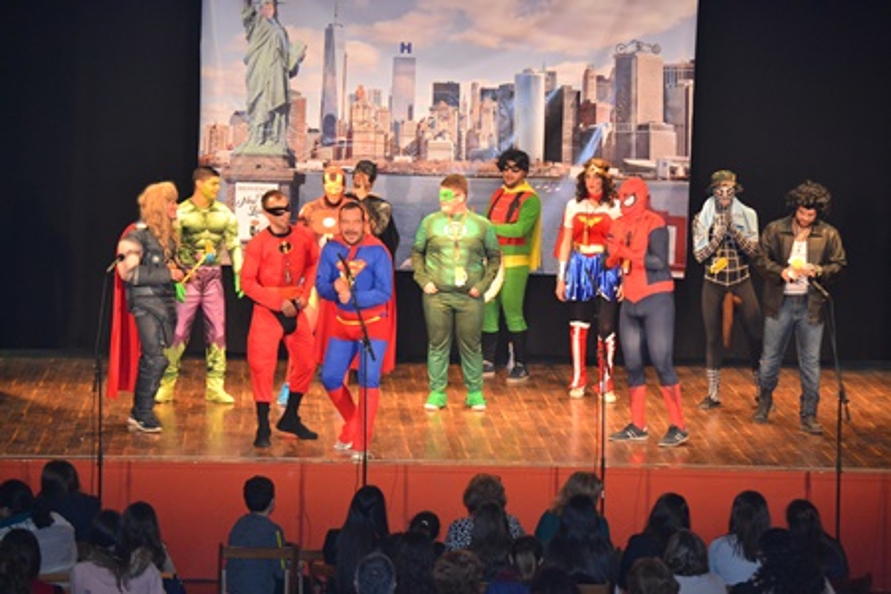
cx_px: 446
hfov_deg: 15.9
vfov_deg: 10.6
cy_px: 297
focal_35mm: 129
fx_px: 3193
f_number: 4.2
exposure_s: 1/60
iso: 1800
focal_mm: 86
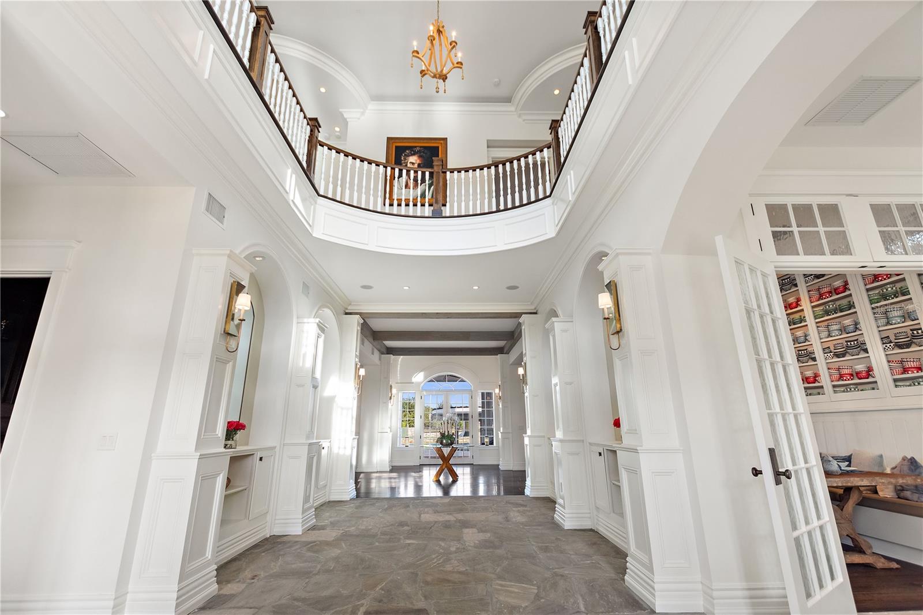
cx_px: 462
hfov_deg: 100.4
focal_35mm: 15
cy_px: 308
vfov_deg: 77.3
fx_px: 384
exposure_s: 1/50
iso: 400
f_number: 4.5
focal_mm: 10
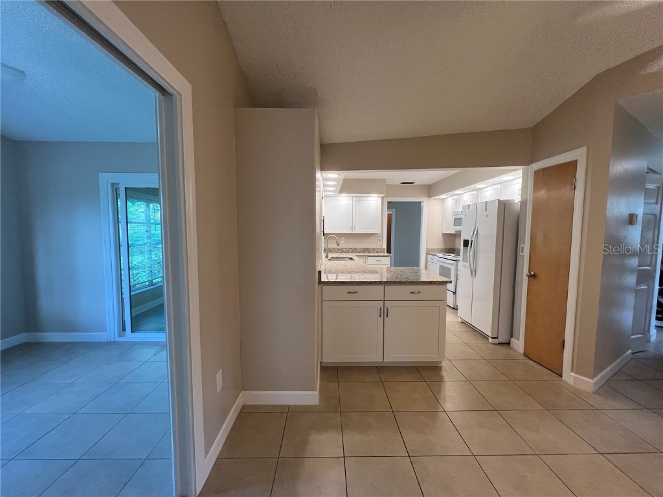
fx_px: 249
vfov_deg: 89.9
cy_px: 248
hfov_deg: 106.2
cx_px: 332
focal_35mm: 13
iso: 200
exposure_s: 1/120
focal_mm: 1.57
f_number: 1.8
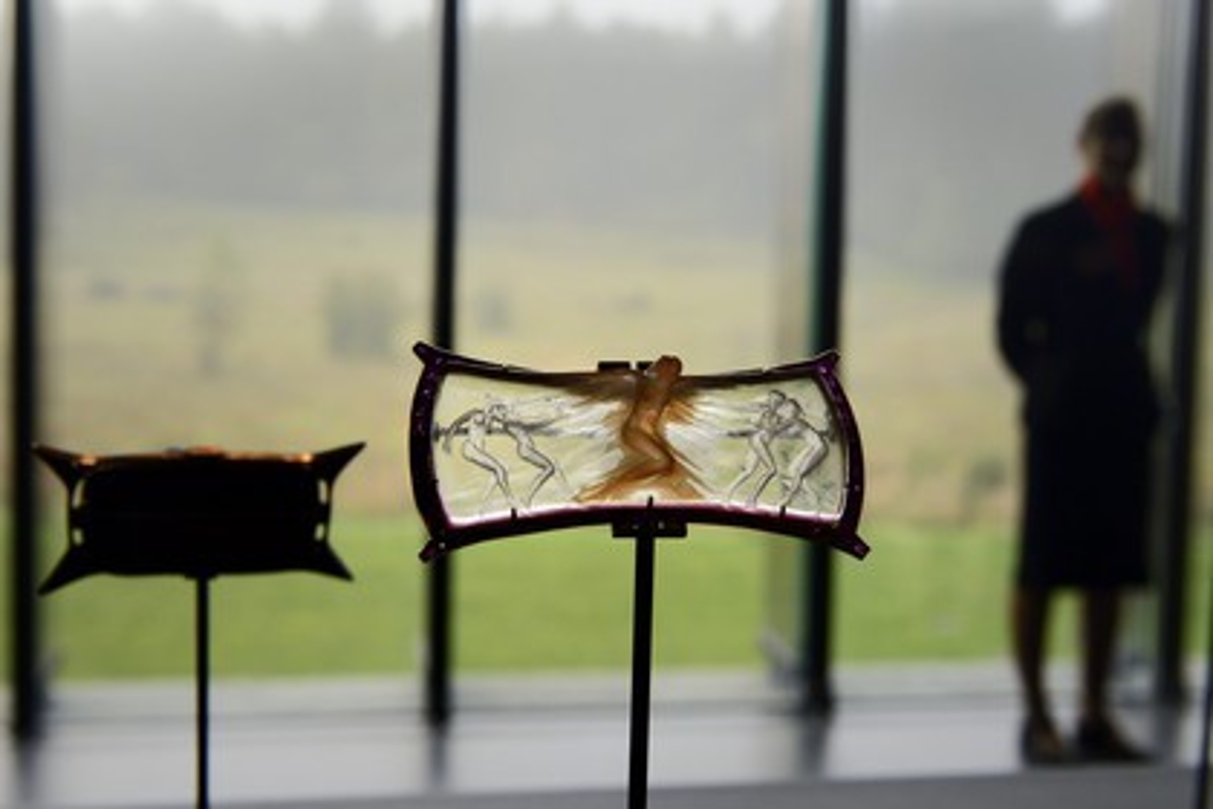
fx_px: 1482
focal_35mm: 44
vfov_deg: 30.5
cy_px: 404
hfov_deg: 44.5
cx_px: 606
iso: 800
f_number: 11
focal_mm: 44
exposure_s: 1/160
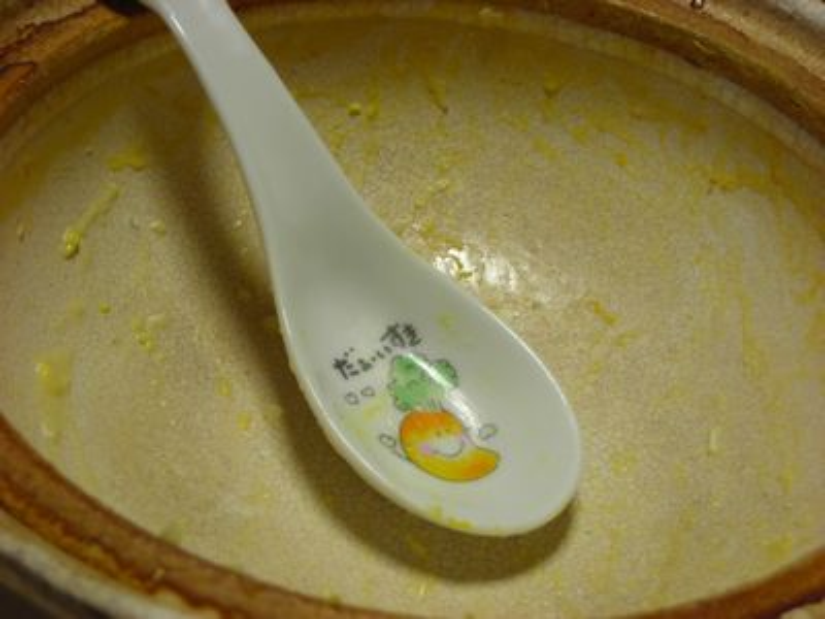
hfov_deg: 29.8
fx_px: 1549
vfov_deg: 22.6
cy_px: 310
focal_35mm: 65
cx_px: 412
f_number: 3.9
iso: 63
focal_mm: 10.8
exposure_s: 1/3.9
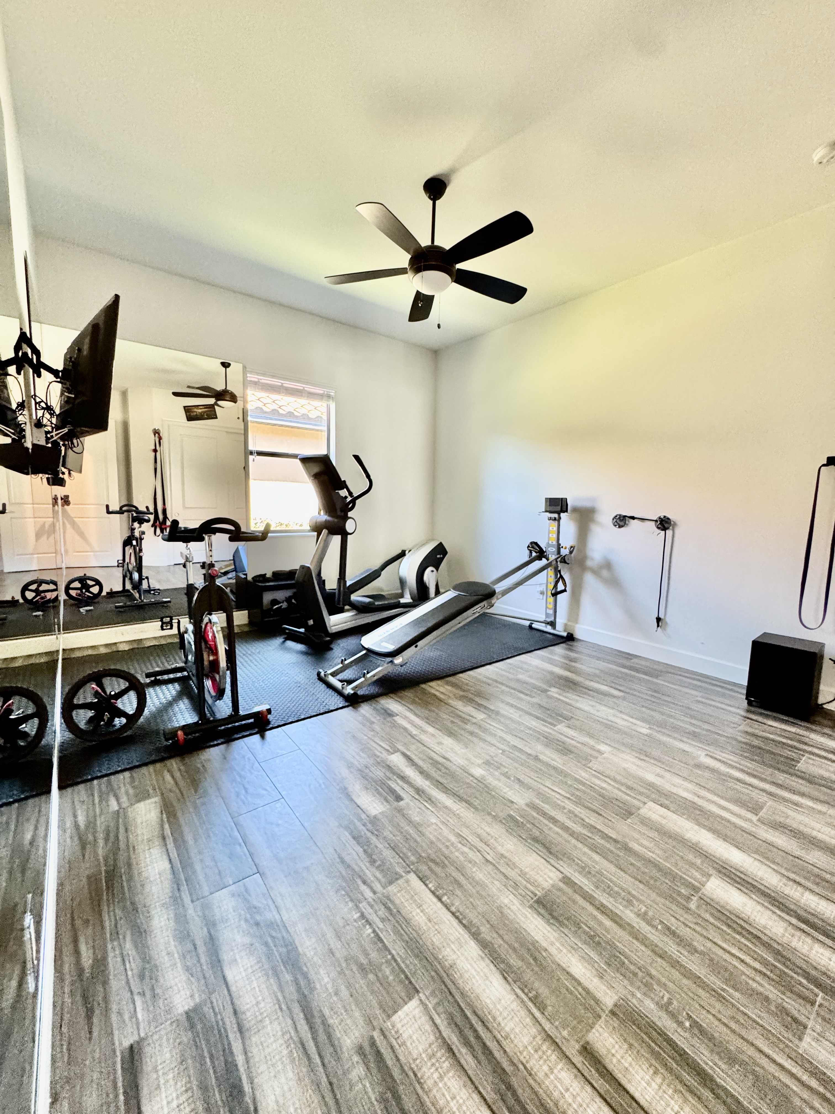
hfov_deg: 85.7
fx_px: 450
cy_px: 557
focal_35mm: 14
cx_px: 418
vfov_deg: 102.1
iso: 500
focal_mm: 2.22
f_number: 2.2
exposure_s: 1/60
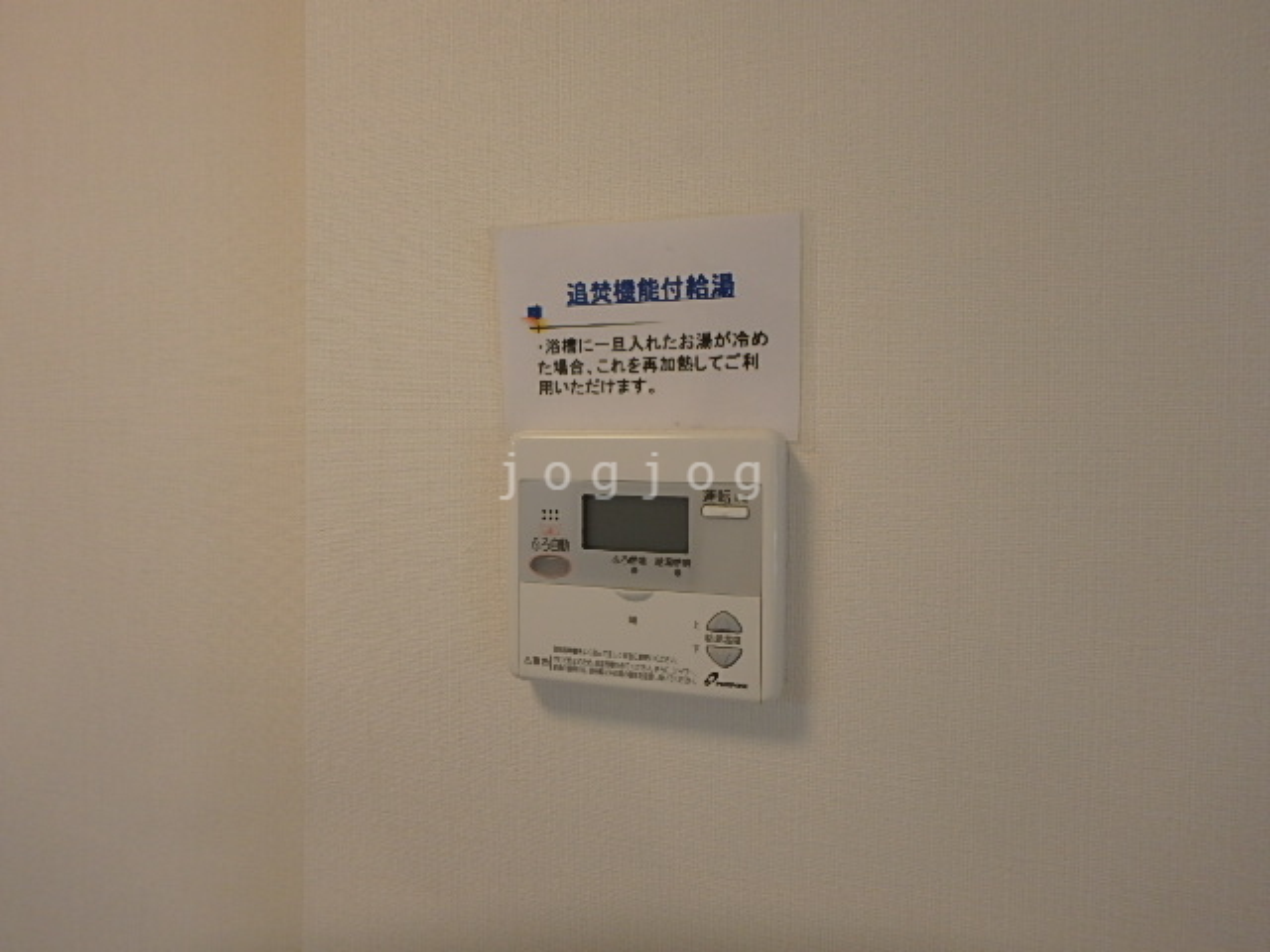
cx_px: 635
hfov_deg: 79.0
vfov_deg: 63.4
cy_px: 476
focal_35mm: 21
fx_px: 770
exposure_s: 1/50
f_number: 3.5
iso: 200
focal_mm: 3.7
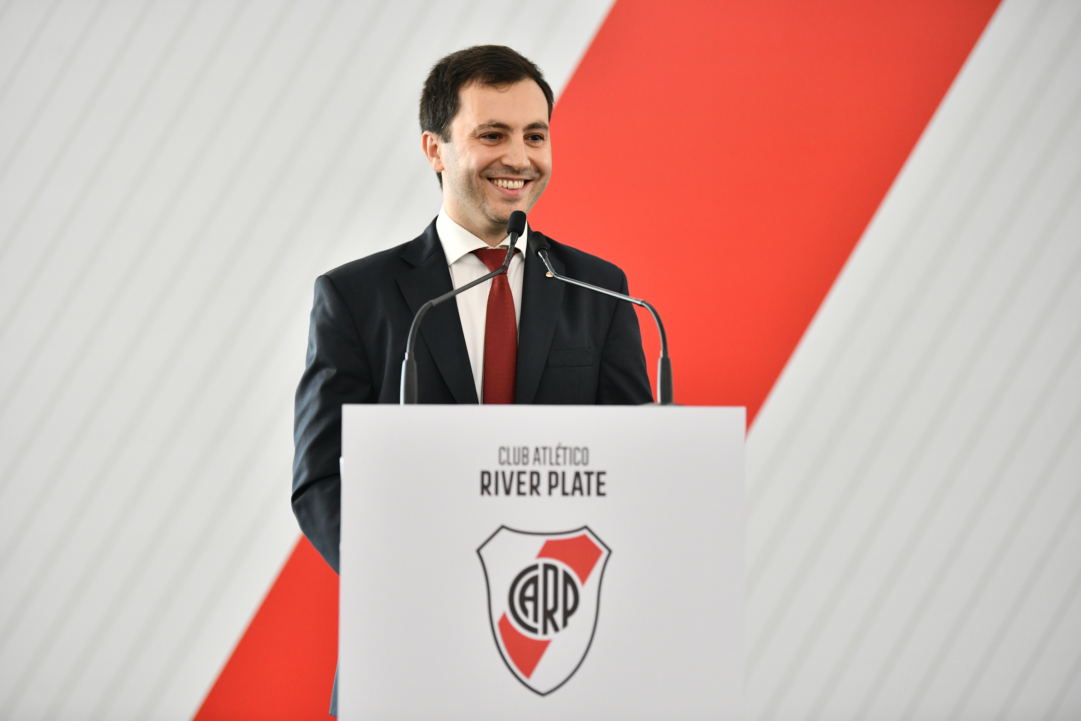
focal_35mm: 130
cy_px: 360
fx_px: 3903
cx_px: 540
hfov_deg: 15.8
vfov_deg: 10.5
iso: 2000
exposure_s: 1/640
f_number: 2.8
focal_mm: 130
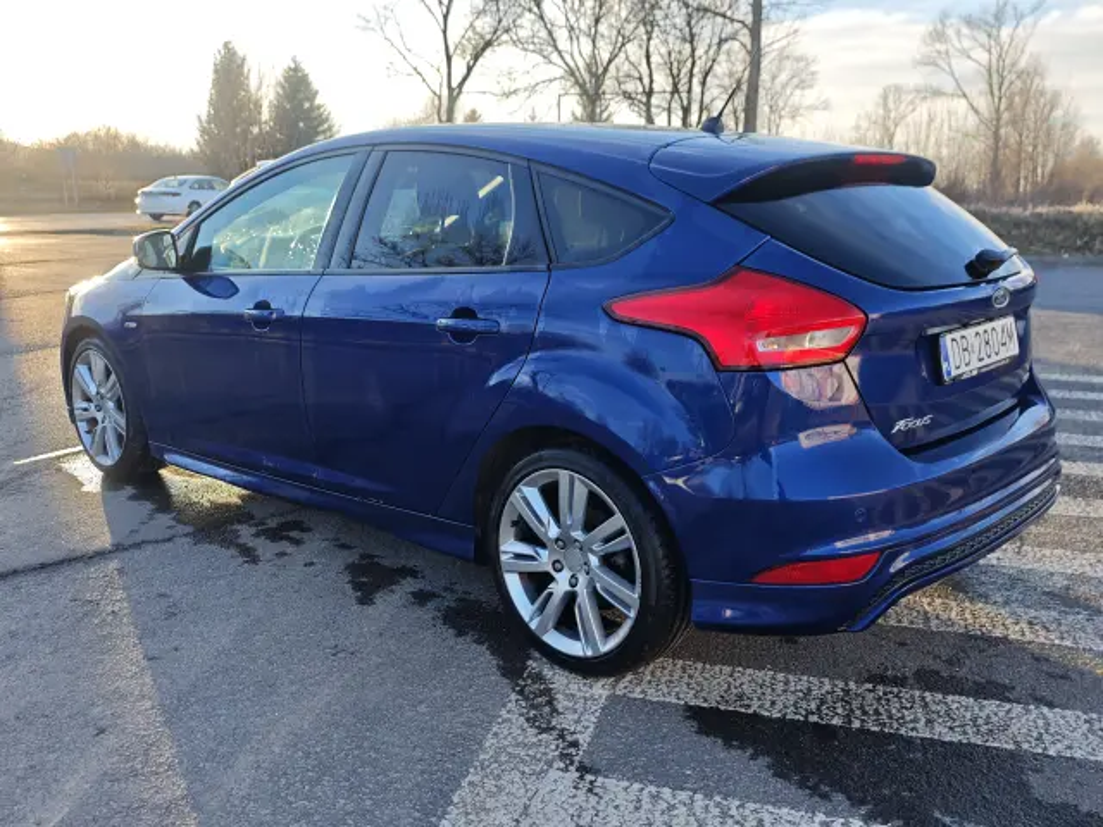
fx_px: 956
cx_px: 552
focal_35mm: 30
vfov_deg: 46.8
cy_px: 414
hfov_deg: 60.0
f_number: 2
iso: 50
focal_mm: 8.72
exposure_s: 1/560
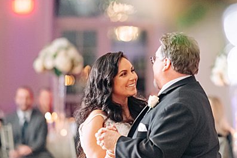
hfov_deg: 8.2
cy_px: 84
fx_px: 1645
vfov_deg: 5.5
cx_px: 195
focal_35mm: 250
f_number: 1.4
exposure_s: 1/125
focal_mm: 105
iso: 800
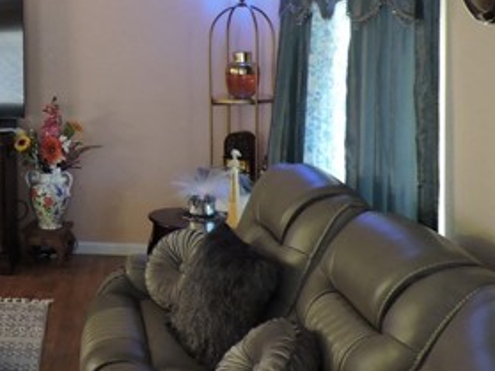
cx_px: -59
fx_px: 786
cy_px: 75
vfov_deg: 26.1
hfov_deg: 30.9
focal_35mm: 55
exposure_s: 1/25
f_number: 3
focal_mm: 4.3
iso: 400
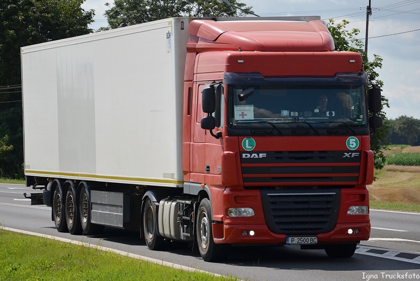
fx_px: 1839
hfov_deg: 13.0
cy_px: 140
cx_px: 210
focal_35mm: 158
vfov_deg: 8.7
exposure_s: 1/1000
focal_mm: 105
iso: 125
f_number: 5.6
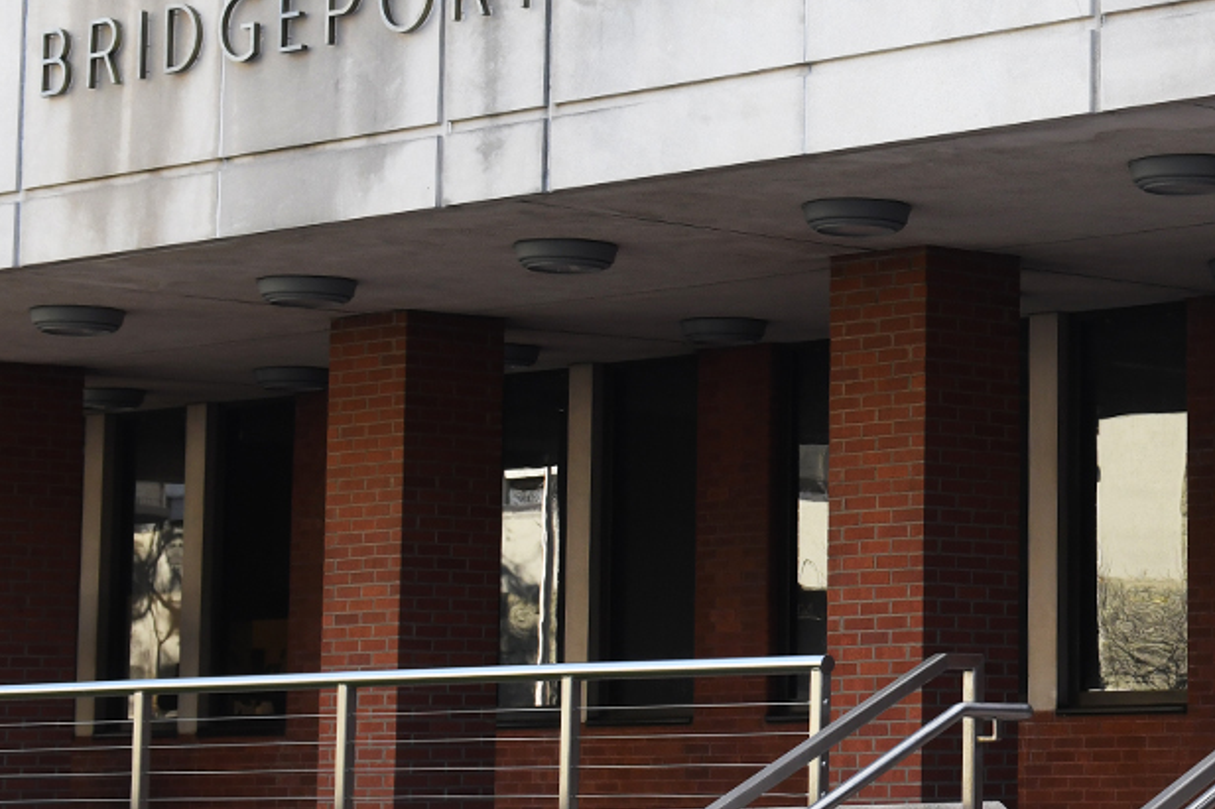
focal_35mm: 105
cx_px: 1552
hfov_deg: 18.2
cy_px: 307
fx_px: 3543
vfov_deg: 13.0
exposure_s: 1/200
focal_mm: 36
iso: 400
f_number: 8
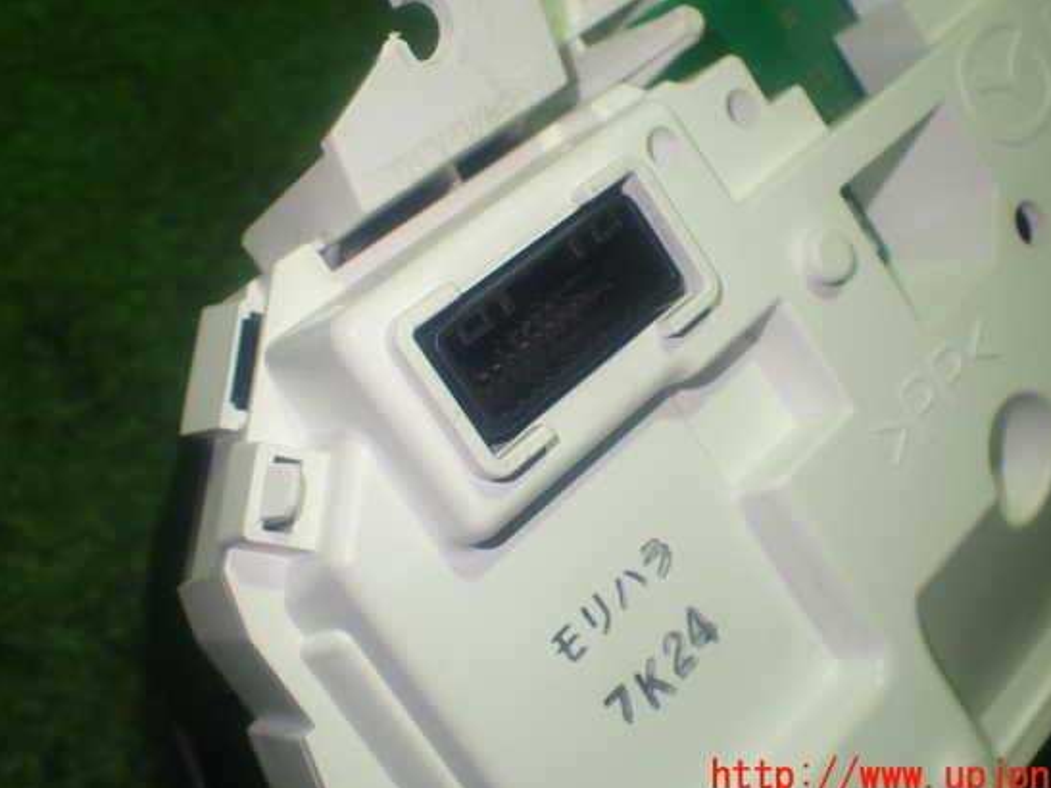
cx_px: 569
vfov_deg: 32.2
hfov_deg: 42.1
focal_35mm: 45
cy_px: 369
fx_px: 1366
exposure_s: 1/40
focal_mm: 7.31
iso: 200
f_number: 2.8
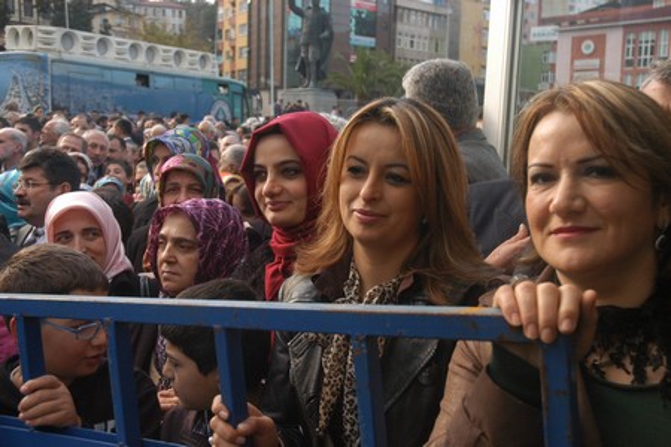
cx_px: 336
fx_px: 699
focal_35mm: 38
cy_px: 224
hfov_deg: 51.3
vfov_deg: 35.5
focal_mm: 25
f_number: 4.5
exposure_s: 1/640
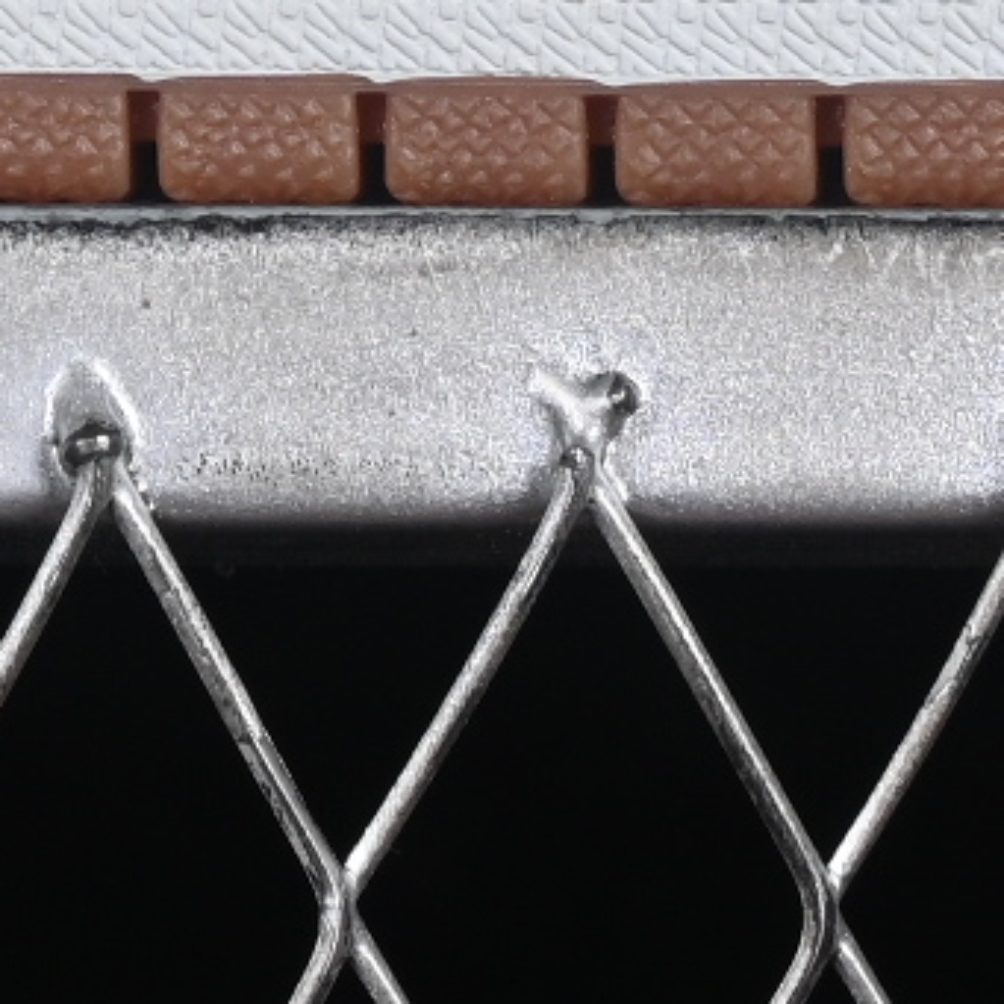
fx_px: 17063
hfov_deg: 3.4
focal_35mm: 520
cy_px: -1452
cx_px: -786
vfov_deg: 3.3
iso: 160
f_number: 8
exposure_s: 1/80
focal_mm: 50
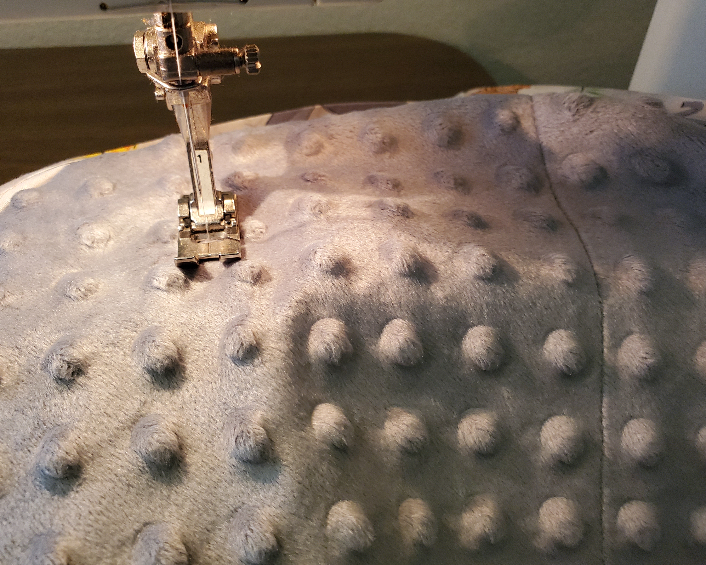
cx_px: 359
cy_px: 278
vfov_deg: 51.5
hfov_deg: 62.2
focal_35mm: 28
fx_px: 585
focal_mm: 4.3
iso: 500
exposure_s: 1/40
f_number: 2.4
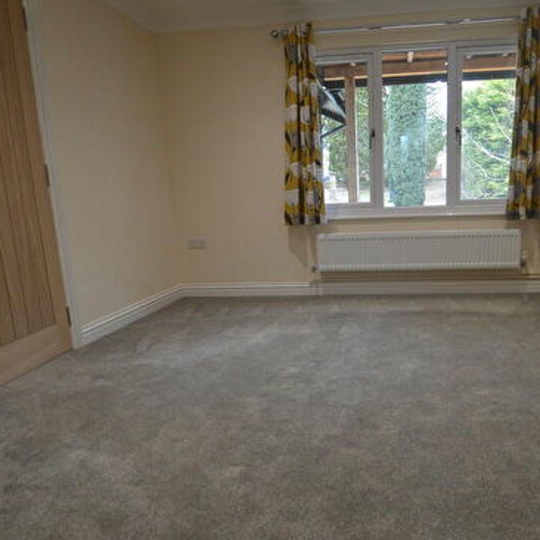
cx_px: 333
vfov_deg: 59.3
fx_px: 473
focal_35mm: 27
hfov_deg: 58.8
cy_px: 298
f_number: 3.5
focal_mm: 11
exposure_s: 1/60
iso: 400
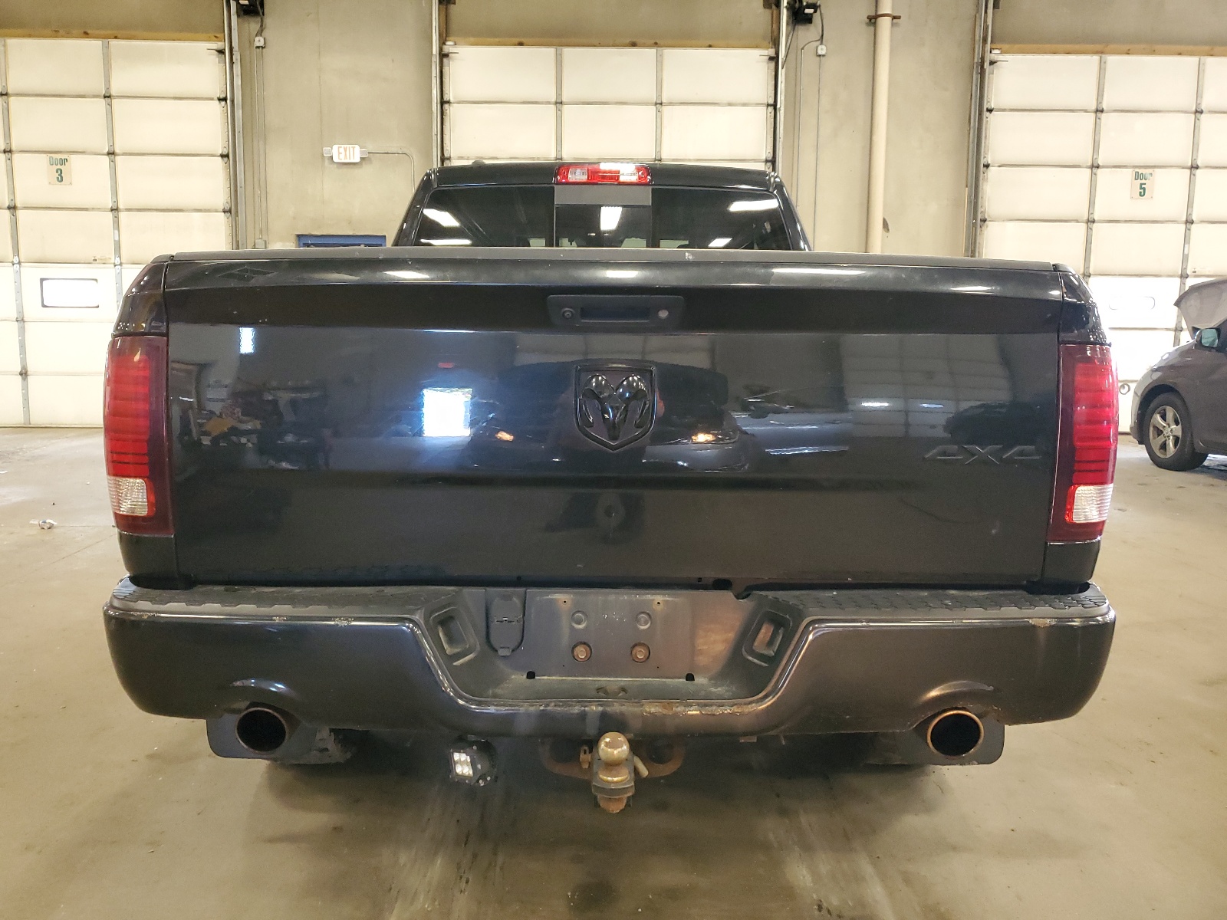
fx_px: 922
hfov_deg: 67.3
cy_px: 460
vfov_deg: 53.1
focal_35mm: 26
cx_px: 614
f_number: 1.5
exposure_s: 1/60.2
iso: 325
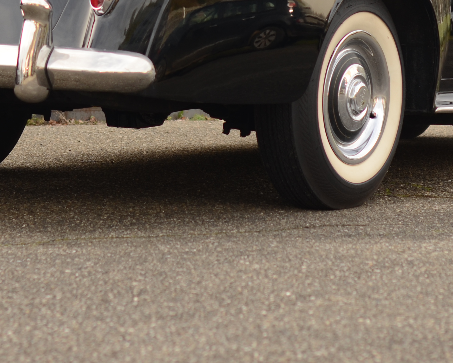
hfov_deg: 10.5
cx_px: 231
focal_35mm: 184
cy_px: -30
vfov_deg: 8.3
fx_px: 2467
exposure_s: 1/640
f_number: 2.5
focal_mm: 50
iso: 160
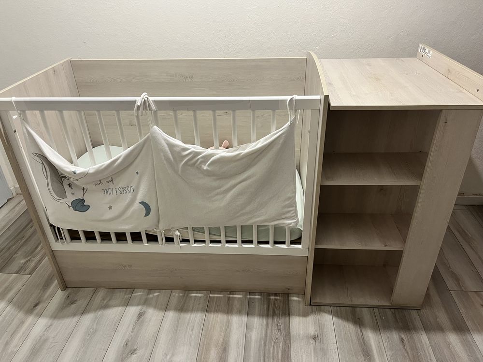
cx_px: 242
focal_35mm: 26
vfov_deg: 53.1
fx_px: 363
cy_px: 181
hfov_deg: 67.3
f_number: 1.6
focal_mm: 5.1
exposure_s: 1/50
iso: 250
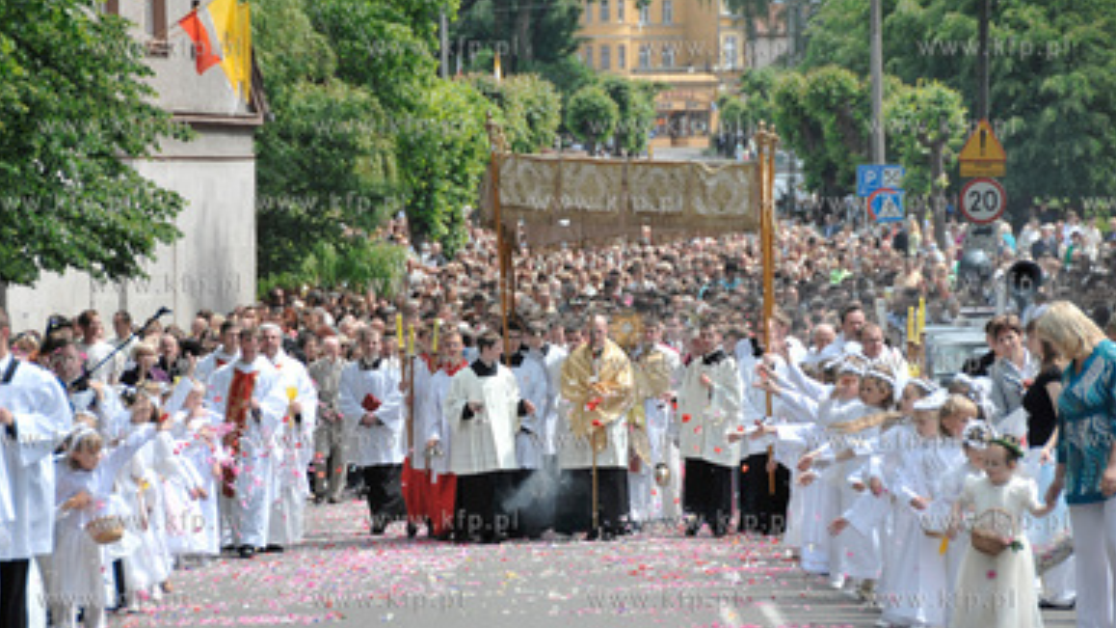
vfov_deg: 5.5
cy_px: 321
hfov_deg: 9.8
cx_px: 544
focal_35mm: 220
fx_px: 6496
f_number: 5.6
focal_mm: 135
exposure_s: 1/320
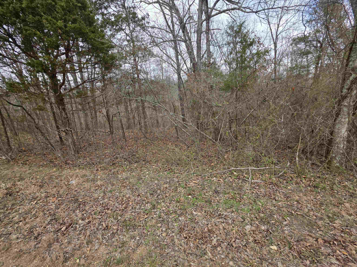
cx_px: 178
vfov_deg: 89.9
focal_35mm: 13
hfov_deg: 106.2
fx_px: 134
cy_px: 134
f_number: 1.9
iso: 40
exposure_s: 1/424
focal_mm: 2.2
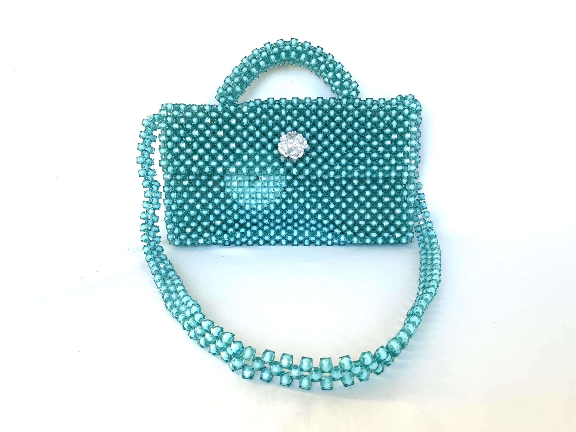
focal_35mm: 29
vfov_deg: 48.2
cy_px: 216
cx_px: 288
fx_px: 483
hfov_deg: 61.7
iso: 16
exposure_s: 1/122
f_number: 1.8
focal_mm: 3
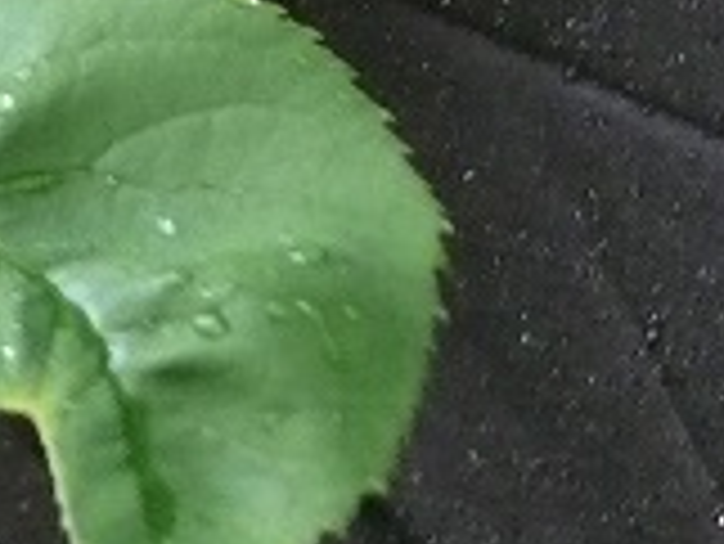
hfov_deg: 6.8
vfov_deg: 5.2
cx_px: -836
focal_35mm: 279
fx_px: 5840
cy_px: -769
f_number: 3.2
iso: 400
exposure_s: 1/50
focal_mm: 11.1
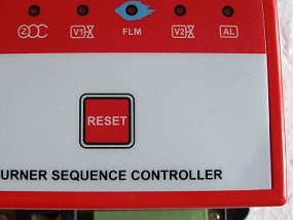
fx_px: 457
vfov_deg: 27.0
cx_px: 105
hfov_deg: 35.3
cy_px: 97
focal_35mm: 54
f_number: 2.7
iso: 80
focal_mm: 6
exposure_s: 1/73.7
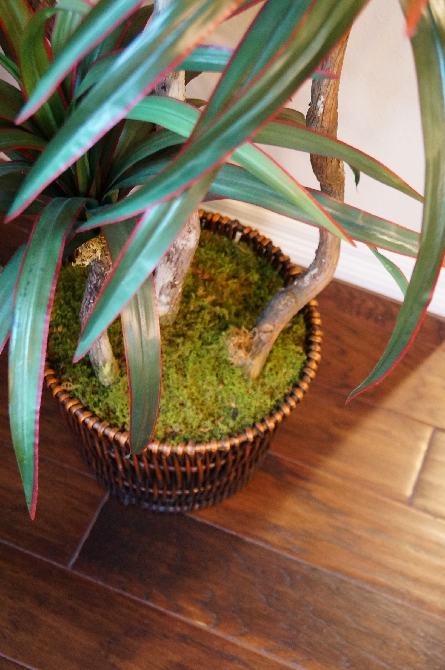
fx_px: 977
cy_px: 335
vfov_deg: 37.9
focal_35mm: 52
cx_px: 222
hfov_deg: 25.7
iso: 3200
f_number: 5
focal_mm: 35
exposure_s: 1/15
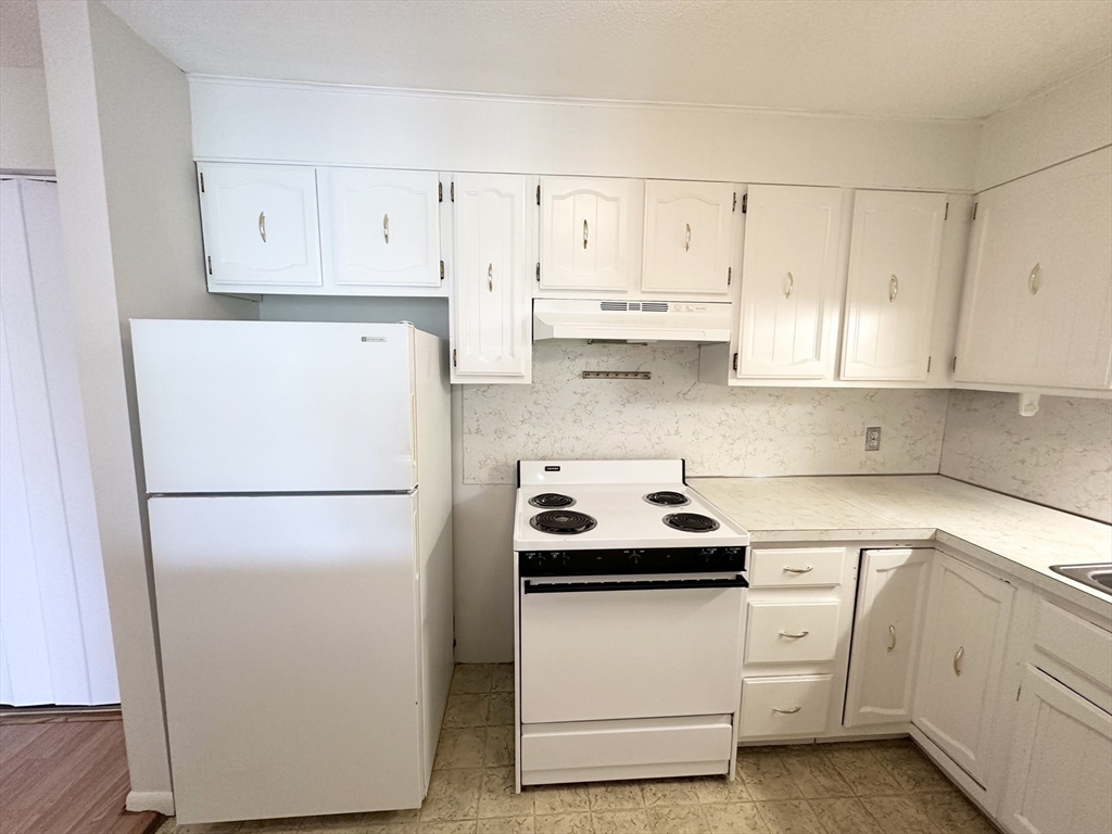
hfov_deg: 102.1
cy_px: 417
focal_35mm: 14
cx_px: 556
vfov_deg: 85.7
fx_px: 450
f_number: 2.2
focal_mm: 2.22
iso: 320
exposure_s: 1/60
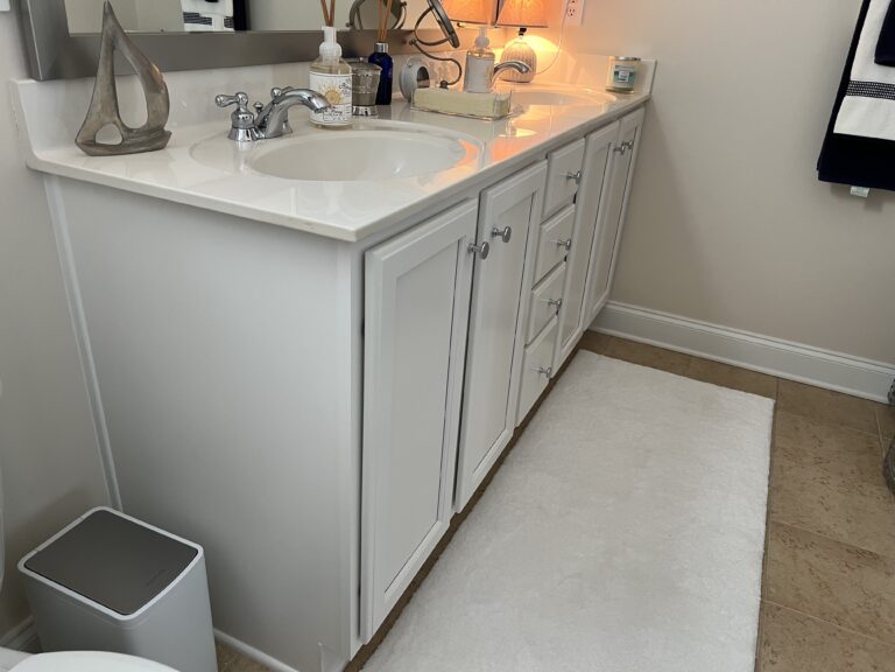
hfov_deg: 67.3
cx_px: 448
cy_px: 336
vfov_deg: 53.1
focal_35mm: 26
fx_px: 672
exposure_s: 1/60
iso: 100
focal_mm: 5.7
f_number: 1.5
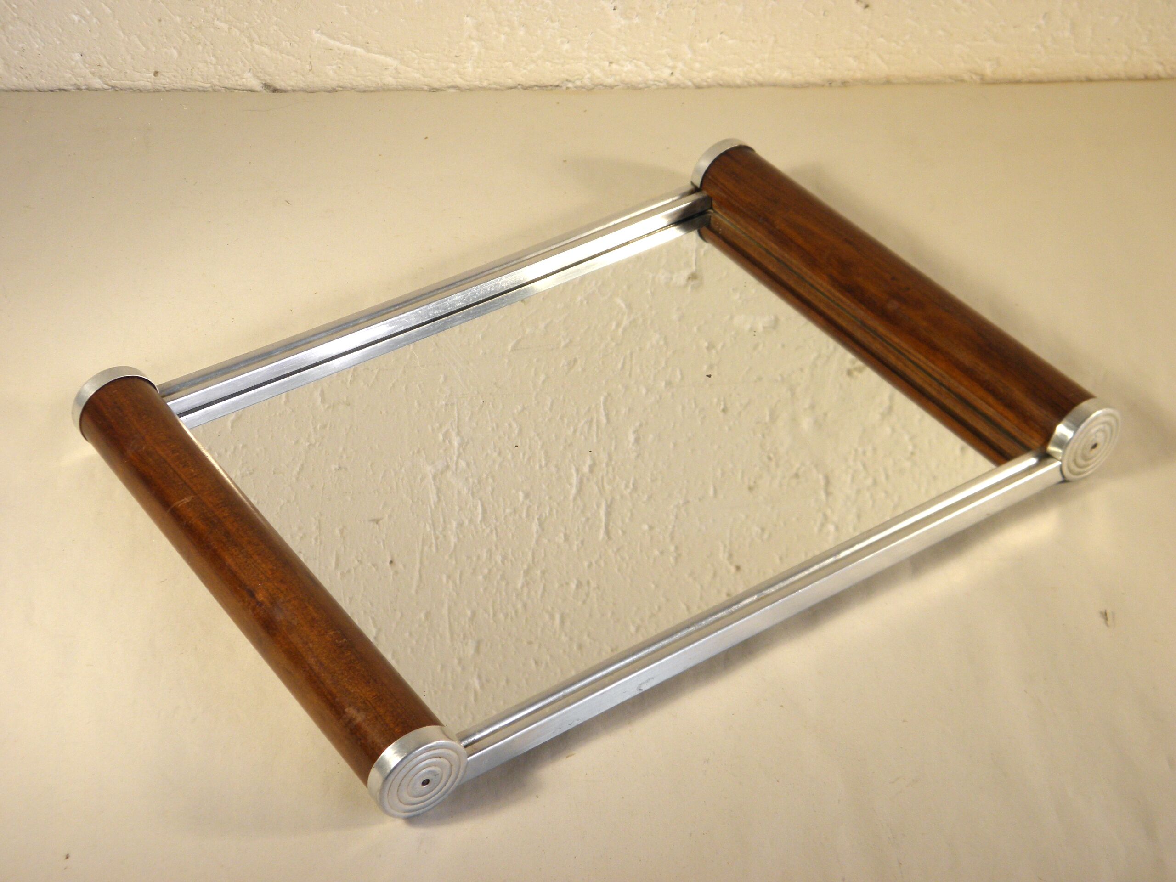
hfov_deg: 32.7
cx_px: 588
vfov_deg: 24.8
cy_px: 441
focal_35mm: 59
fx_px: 2004
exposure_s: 1/80
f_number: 4.1
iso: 100
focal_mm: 10.6
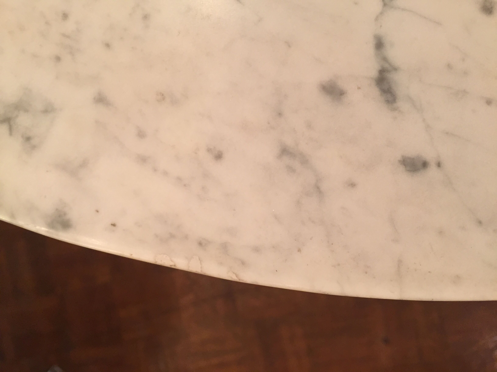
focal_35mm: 29
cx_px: 248
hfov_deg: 61.7
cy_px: 186
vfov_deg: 48.2
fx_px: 416
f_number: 2.2
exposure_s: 1/33
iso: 64
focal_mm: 4.15
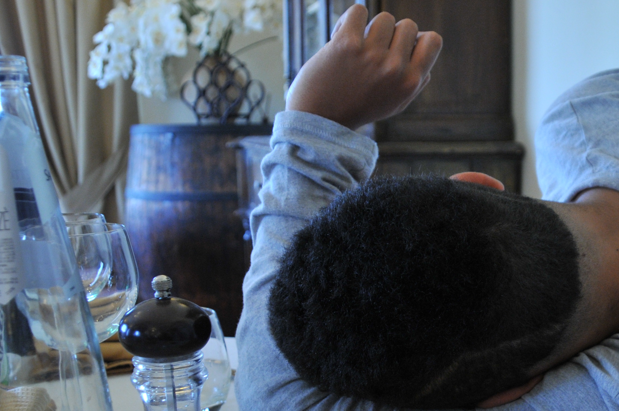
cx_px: 494
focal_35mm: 51
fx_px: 876
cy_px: 314
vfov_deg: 26.1
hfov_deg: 37.5
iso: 500
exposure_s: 1/60
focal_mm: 18
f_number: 4
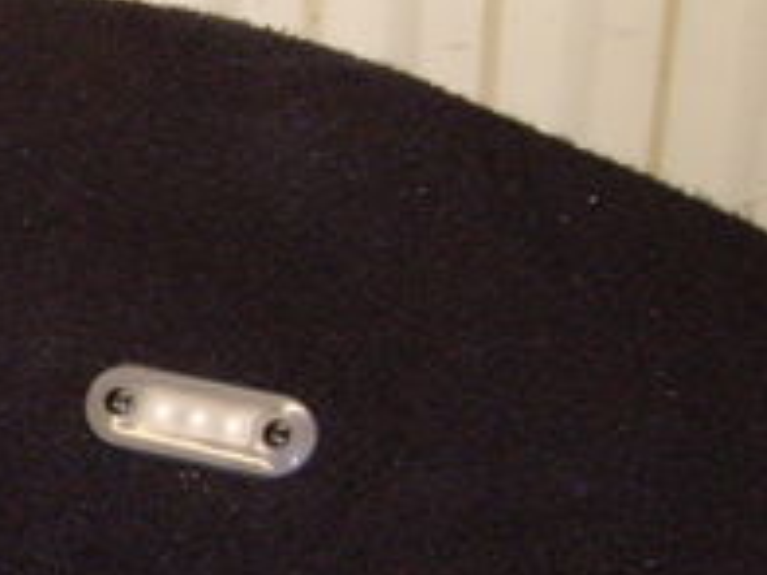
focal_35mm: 124
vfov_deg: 12.0
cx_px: -352
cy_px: 305
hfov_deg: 14.9
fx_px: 2748
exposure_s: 1/40
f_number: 2.7
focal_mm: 6.2
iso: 200
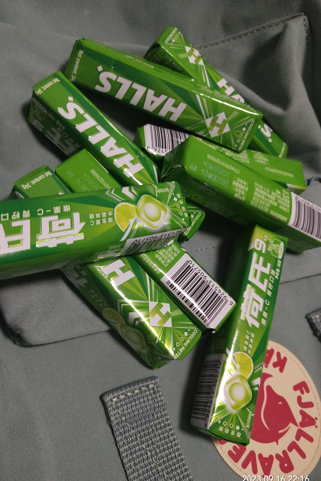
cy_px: 247
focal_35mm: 32
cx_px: 139
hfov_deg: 41.0
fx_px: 428
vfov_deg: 58.7
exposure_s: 1/33.3
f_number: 1.8
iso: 637
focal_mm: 3.95
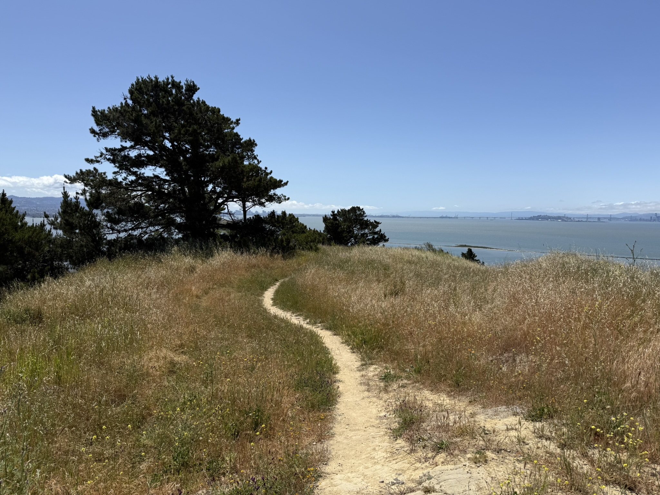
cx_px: 330
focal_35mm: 24
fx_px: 458
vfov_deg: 56.8
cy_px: 248
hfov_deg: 71.6
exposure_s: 1/7353
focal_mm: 6.76
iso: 80
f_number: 1.78
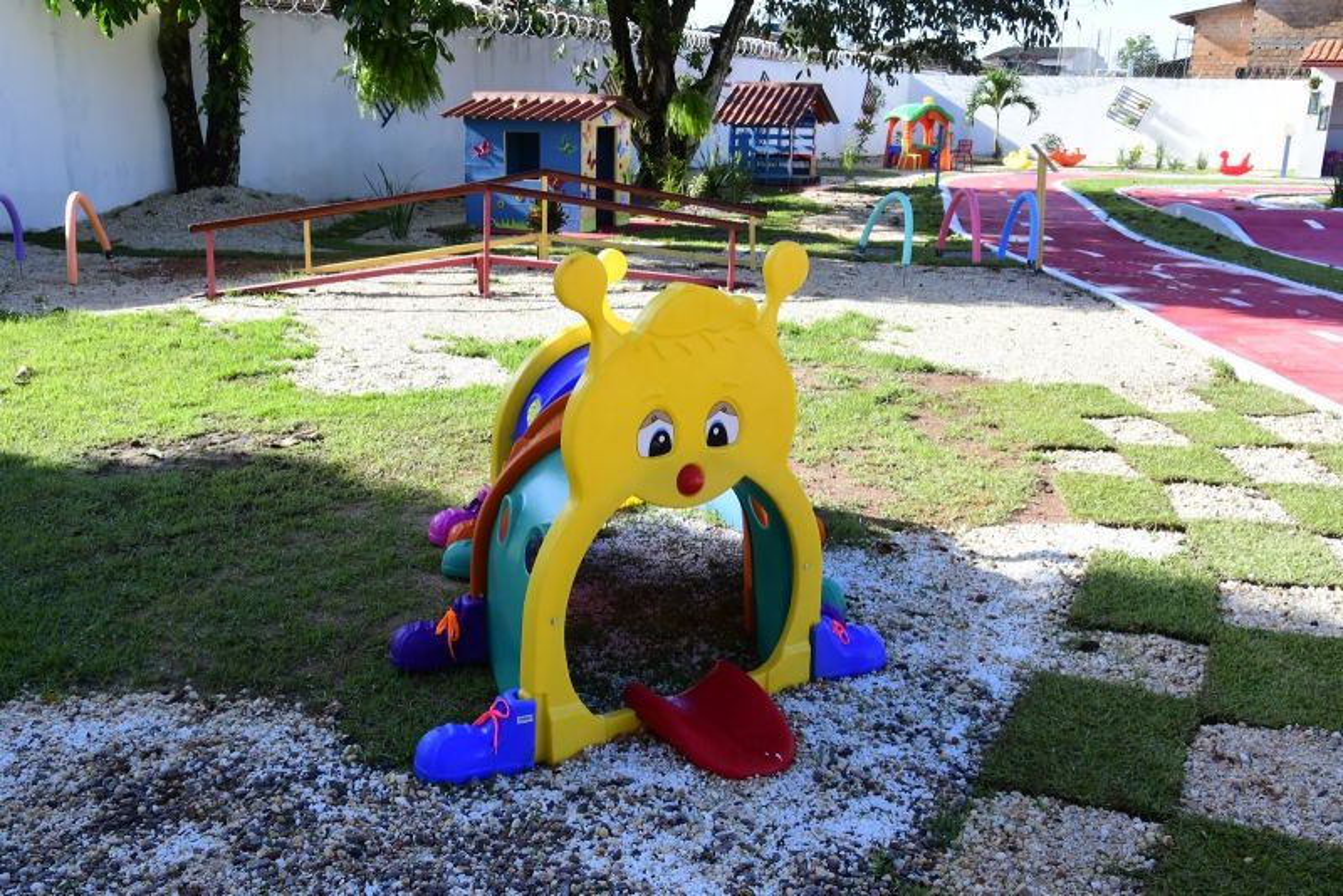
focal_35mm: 33
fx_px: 1231
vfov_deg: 40.0
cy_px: 448
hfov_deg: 57.2
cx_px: 672
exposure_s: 1/320
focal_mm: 22
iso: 1000
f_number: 9
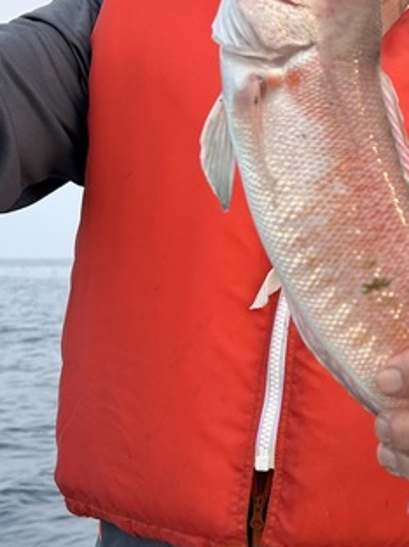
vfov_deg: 27.4
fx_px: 1121
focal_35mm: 71
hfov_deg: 20.2
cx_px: 390
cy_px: 253
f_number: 1.5
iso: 50
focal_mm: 5.7
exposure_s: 1/666
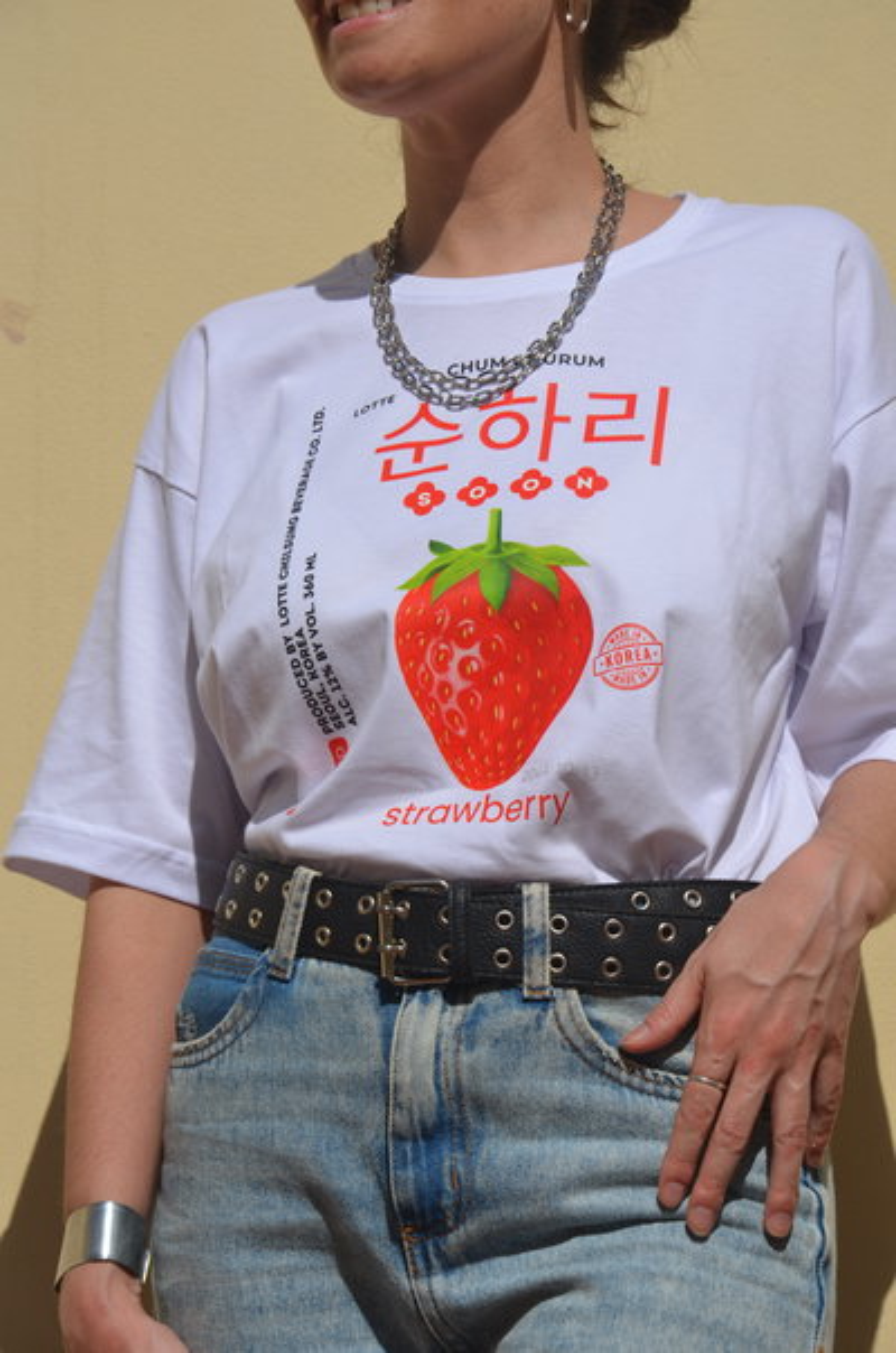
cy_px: 676
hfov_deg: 8.7
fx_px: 5907
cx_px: 448
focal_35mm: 158
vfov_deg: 13.1
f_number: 10
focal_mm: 105
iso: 100
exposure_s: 1/400
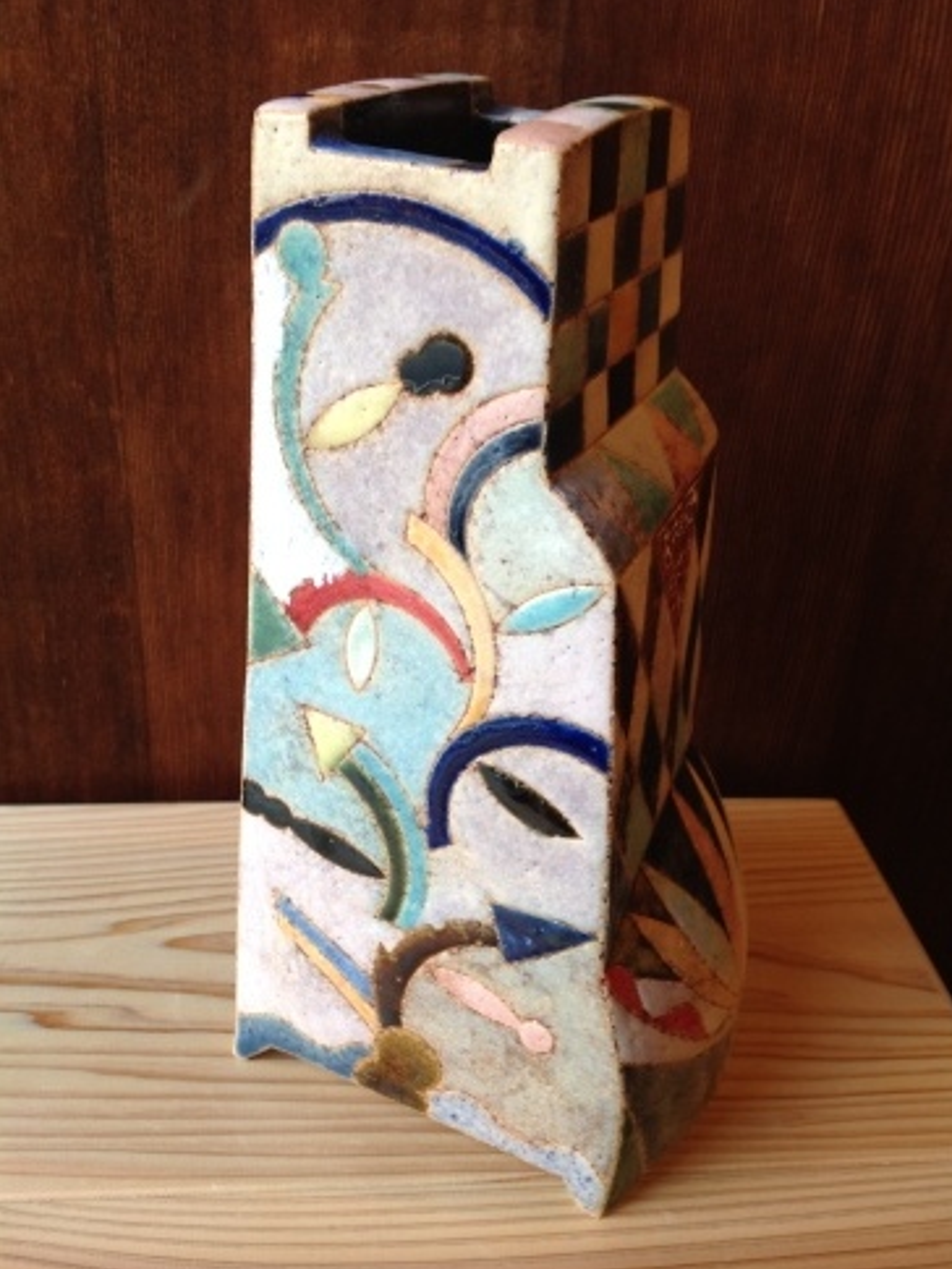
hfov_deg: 39.7
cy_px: 644
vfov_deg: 51.3
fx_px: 1320
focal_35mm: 36
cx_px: 485
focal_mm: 4.28
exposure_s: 1/15
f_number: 2.4
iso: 64
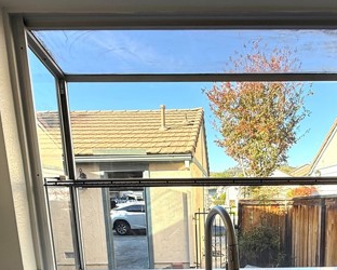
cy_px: 243
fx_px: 279
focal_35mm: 28
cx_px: 226
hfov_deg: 60.6
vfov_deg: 46.5
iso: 50
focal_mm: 2.22
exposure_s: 1/427
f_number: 2.2
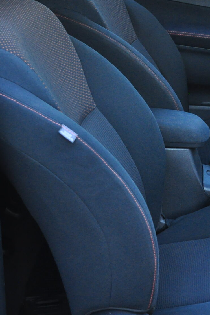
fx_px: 962
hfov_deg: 12.1
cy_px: 114
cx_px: 271
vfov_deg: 18.6
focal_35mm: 110
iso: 1000
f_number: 5.6
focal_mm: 32
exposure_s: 1/125
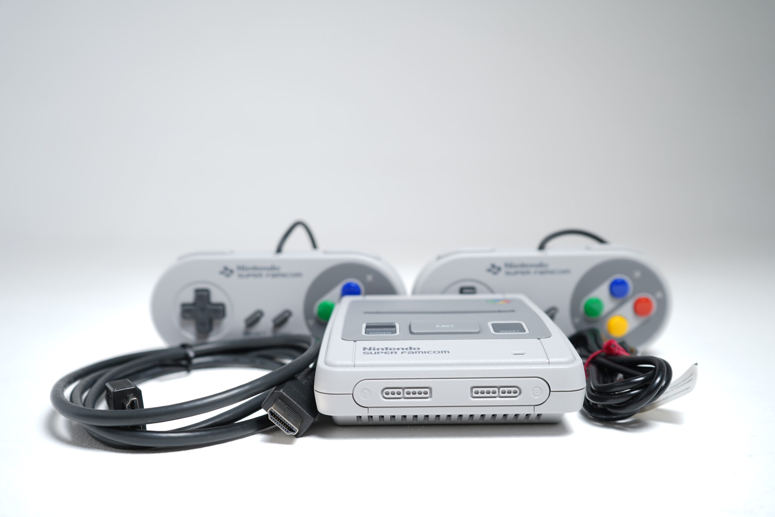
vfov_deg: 36.9
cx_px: 388
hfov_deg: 53.1
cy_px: 258
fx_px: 775
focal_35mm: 36
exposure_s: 1/3
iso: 64
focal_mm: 36
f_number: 5
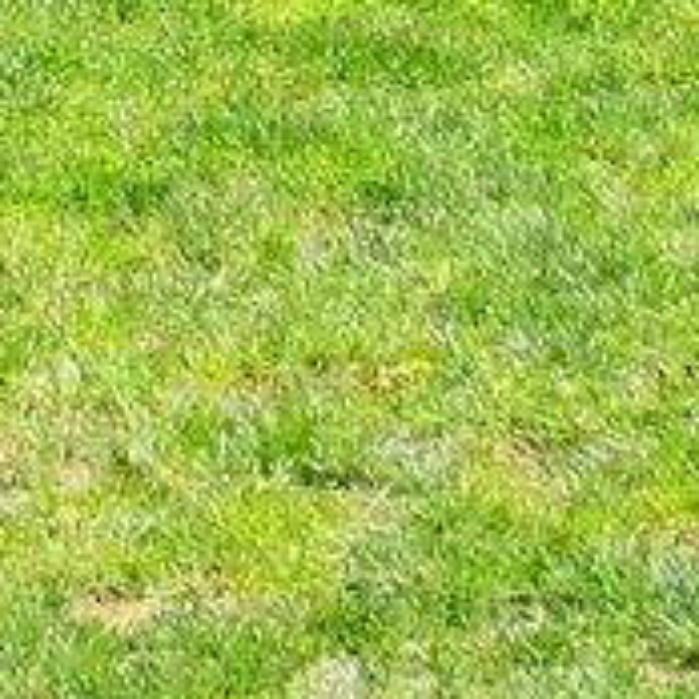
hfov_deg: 6.4
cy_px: -1665
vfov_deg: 5.9
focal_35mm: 270
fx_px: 6168
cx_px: -410
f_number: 8
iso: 800
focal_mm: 18
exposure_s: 1/2000
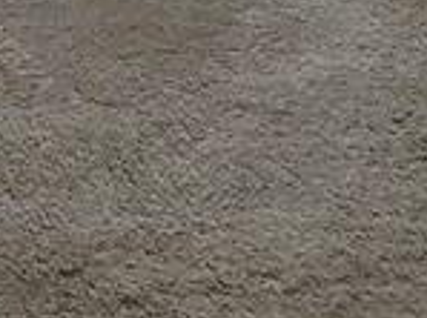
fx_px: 2375
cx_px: 163
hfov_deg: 10.3
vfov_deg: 6.9
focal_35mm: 193
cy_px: -616
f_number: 1.8
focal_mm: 4
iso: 32
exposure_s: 1/120
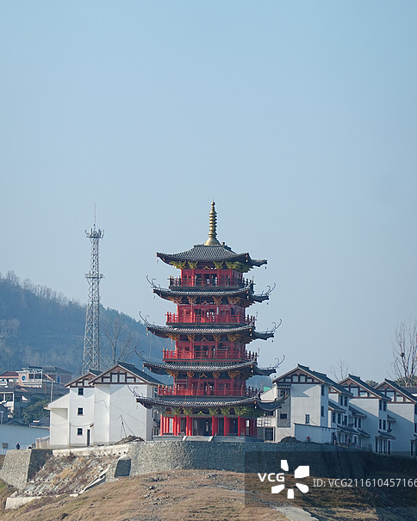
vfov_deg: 7.8
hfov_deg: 6.2
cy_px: 318
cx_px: 207
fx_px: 3826
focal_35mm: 248
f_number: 5.6
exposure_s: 1/500
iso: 125
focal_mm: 72
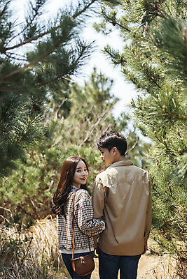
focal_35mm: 75
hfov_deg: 18.2
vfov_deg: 27.0
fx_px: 584
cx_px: 94
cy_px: 140
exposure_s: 1/800
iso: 100
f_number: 2.8
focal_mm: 75
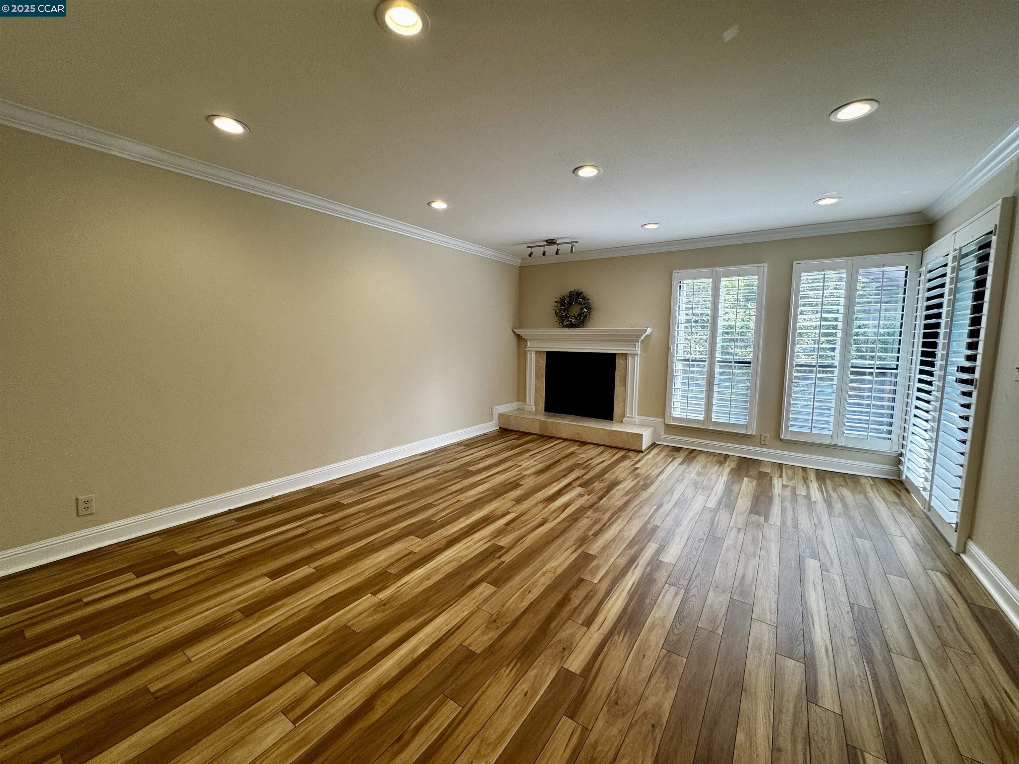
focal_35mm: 14
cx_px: 510
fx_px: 412
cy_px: 382
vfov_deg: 85.7
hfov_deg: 102.1
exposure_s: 1/120
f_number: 2.2
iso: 64
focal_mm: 2.22
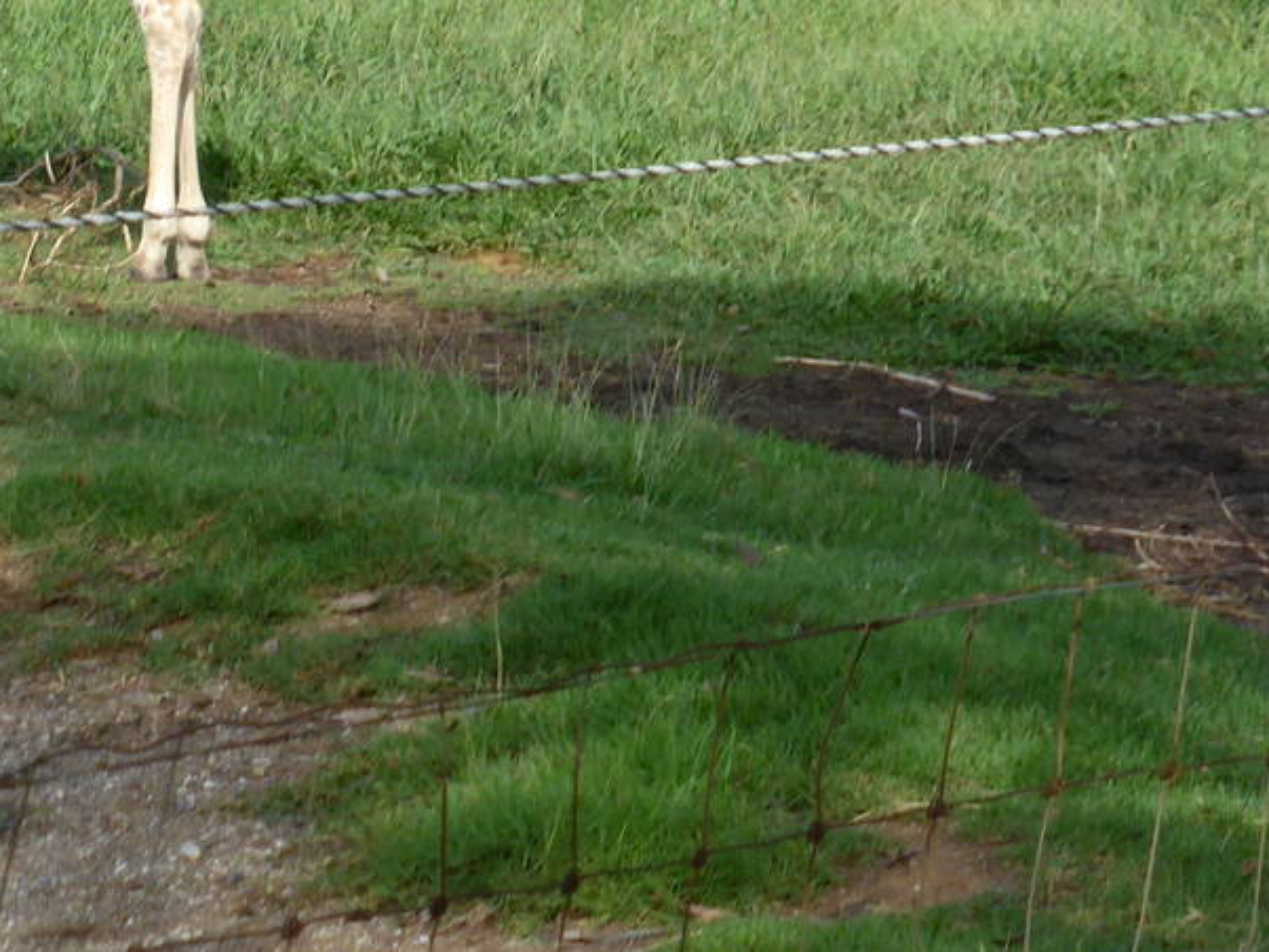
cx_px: -74
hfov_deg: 6.7
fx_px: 10819
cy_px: -135
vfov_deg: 5.0
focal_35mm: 295
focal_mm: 18.2
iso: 100
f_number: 5.3
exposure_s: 1/250
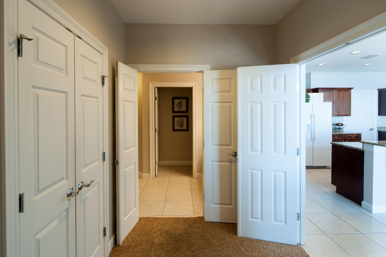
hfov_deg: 96.6
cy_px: 131
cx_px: 183
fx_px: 172
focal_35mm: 16
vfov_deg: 73.7
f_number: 8
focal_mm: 15
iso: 200
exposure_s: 1/8
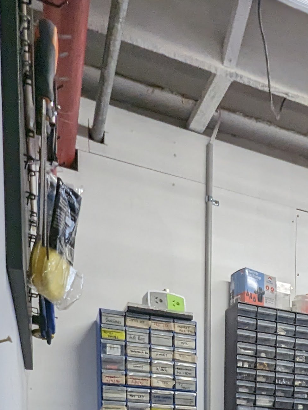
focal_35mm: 41
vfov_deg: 33.9
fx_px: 486
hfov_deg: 31.7
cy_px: 524
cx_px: 326
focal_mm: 1.95
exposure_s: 1/100
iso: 99
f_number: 2.2
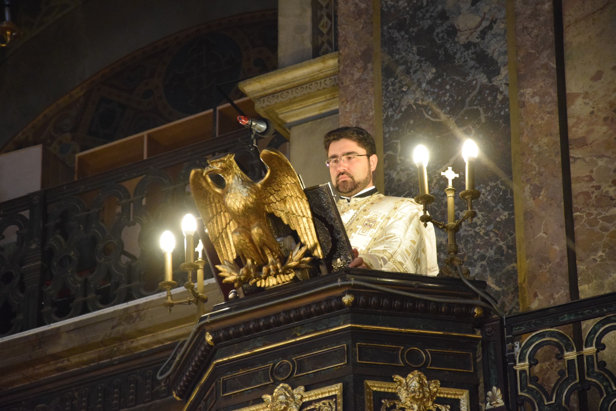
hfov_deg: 13.0
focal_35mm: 158
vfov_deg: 8.7
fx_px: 2695
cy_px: 206
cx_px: 308
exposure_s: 1/60
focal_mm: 105
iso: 3600
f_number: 5.6
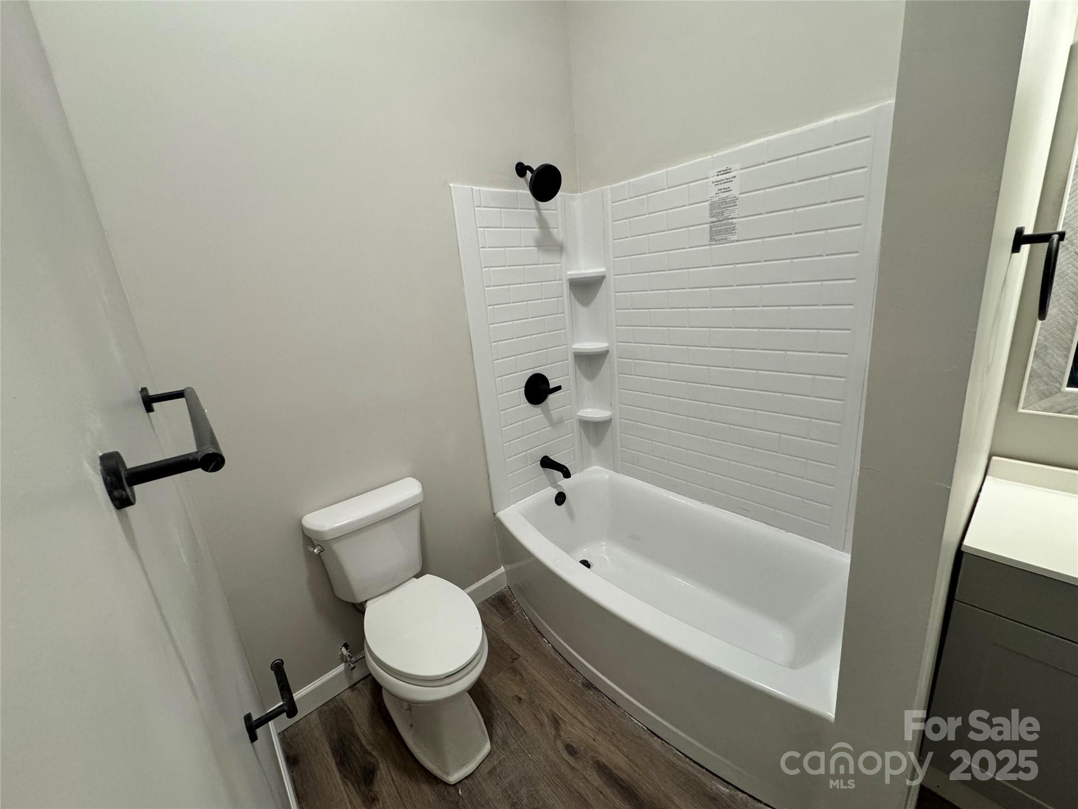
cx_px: 539
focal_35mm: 14
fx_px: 436
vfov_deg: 85.7
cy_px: 404
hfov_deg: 102.1
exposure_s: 1/60
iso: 250
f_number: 2.2
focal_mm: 2.22
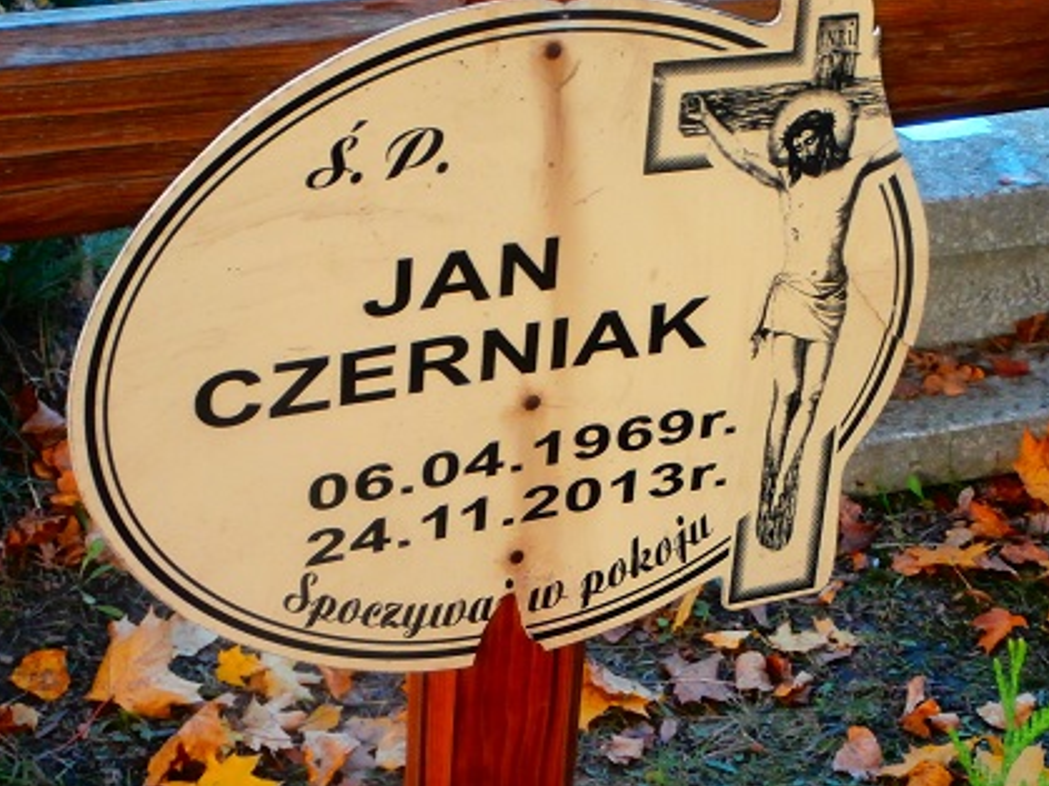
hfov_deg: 22.5
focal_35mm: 87
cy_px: 365
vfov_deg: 17.0
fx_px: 2636
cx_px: 563
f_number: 4.5
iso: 200
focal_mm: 10.11
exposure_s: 1/50
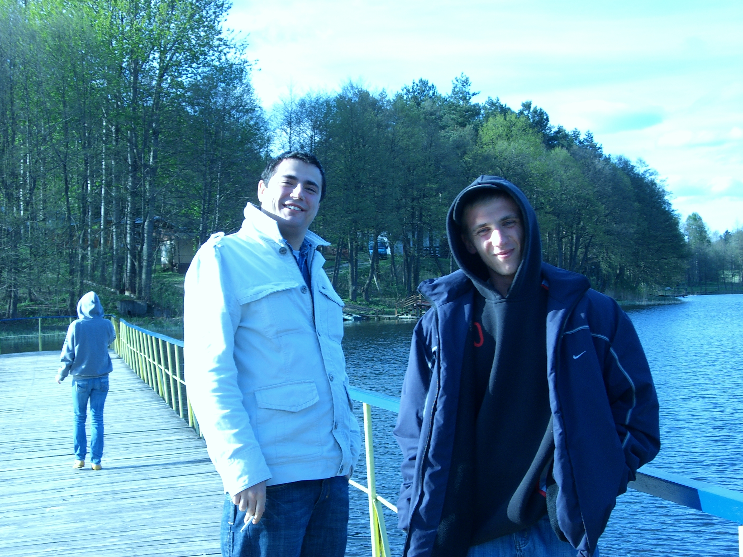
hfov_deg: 29.4
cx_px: 372
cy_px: 278
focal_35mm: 66
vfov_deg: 22.3
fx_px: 1417
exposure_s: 1/200
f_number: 3.6
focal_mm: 10.7
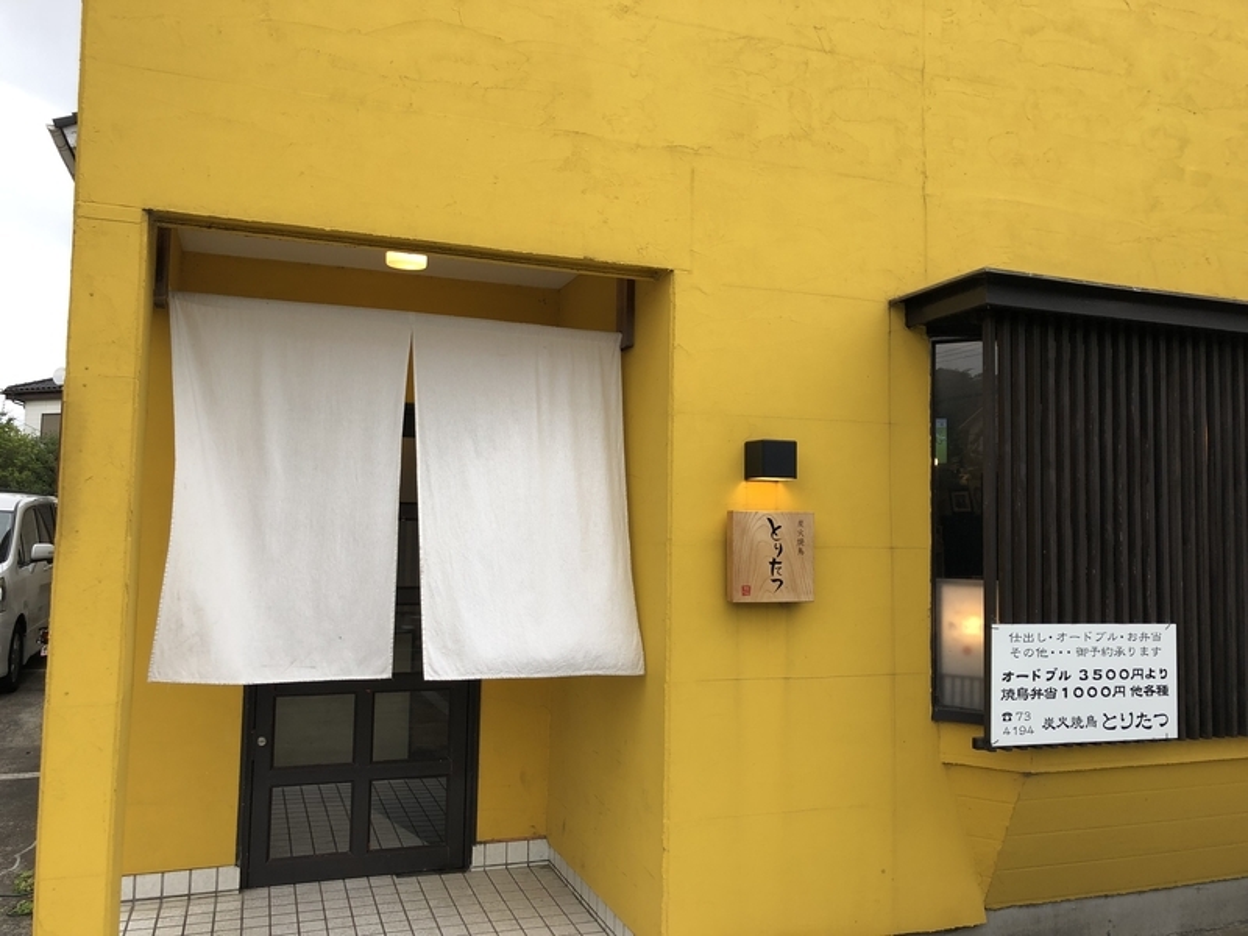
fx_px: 1009
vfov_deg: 49.7
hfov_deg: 63.4
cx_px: 624
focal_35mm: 28
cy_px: 468
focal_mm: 3.99
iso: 20
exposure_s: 1/117
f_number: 1.8
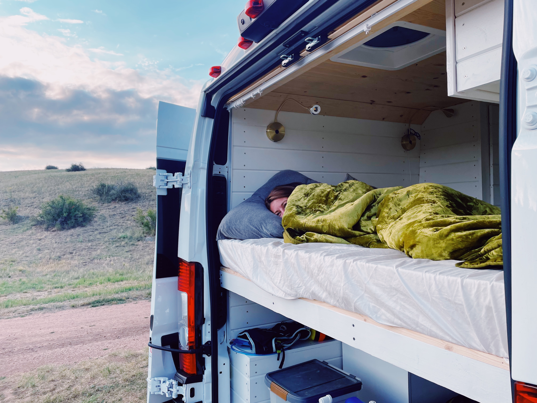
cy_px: 202
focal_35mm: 26
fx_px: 403
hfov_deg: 67.3
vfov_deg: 53.1
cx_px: 268
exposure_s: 1/979
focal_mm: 4.2
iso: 32
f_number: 1.6
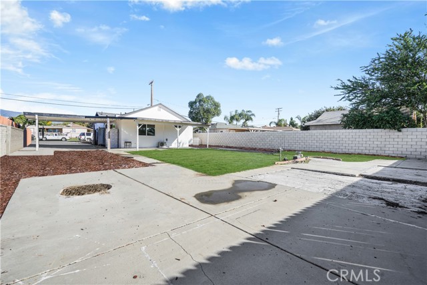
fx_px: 190
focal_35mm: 16
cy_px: 142
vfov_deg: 73.8
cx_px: 214
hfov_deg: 96.7
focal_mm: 16
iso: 125
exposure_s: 1/100
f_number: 8
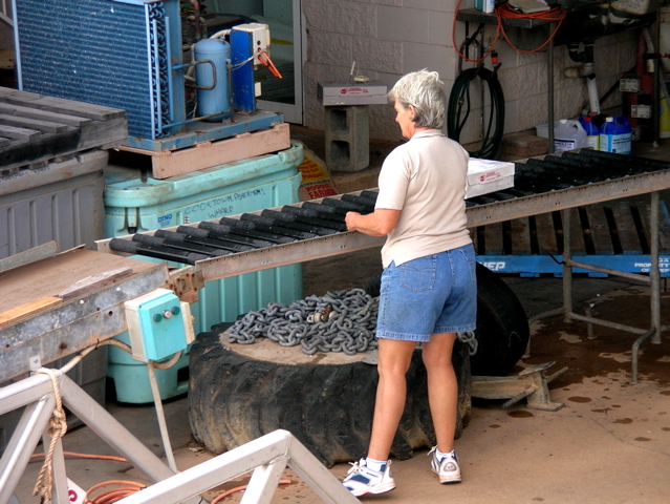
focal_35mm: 165
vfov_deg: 9.0
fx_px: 3195
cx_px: 335
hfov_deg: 12.0
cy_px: 252
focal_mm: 27.3
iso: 53
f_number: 3.8
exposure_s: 1/126
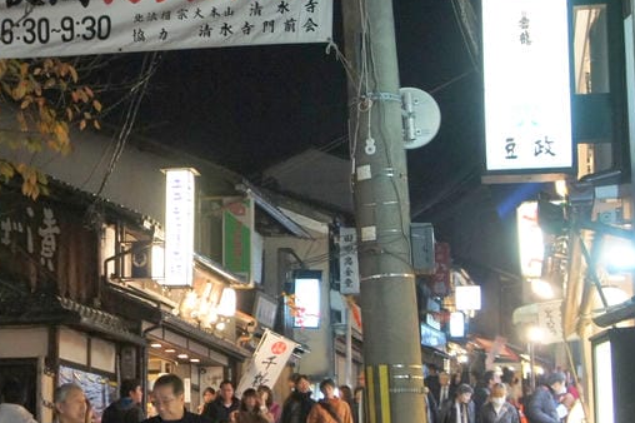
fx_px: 1498
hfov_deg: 23.3
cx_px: 71
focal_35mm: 85
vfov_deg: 16.0
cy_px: 242
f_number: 4
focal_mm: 24
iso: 1600
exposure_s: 1/30
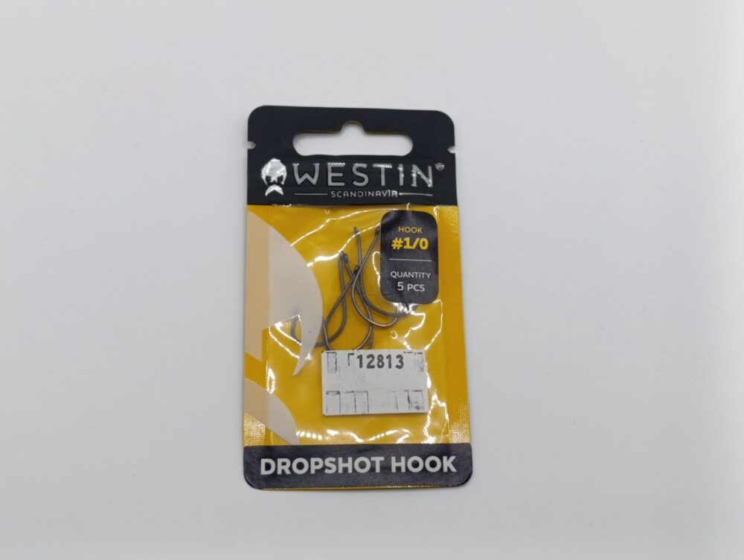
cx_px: 372
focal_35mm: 46
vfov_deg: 31.6
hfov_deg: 41.2
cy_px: 280
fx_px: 990
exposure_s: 1/99.9
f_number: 1.6
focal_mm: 6.14
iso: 125
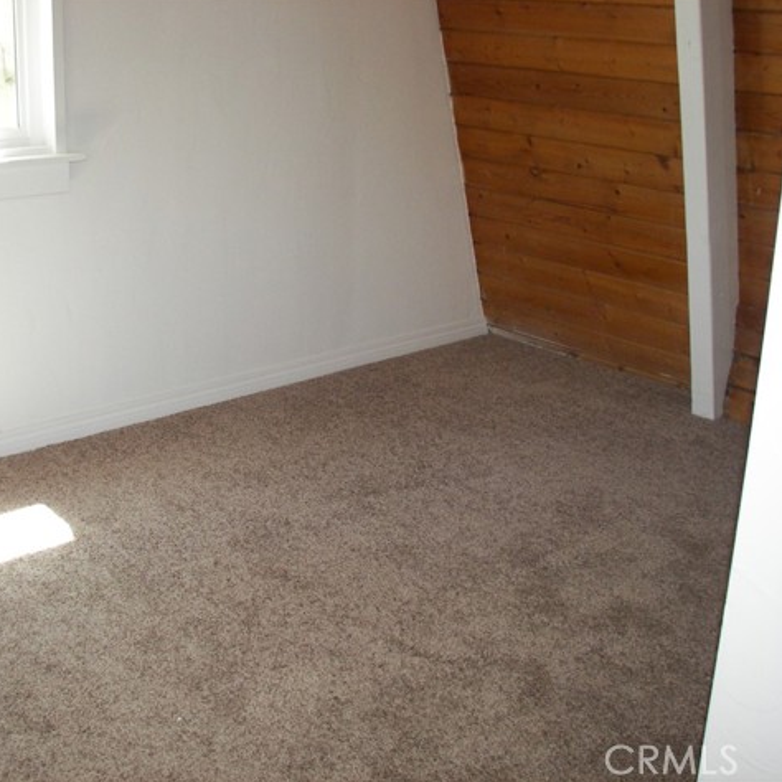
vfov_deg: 39.2
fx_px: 1099
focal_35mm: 43
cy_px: 388
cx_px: 280
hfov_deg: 38.8
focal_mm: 6
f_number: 2.8
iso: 100
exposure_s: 1/30
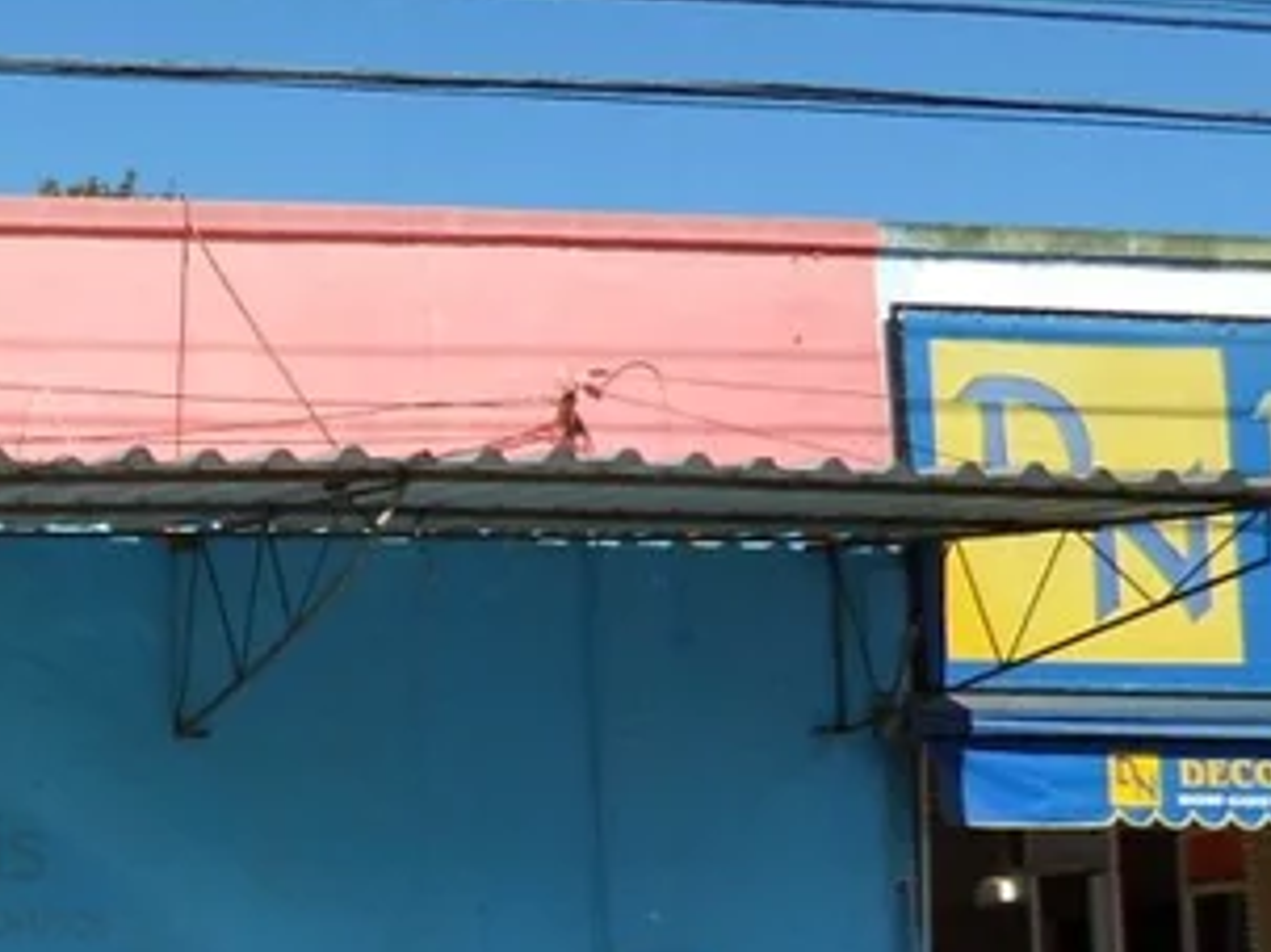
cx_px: -386
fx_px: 2422
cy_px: 877
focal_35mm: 66
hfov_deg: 25.3
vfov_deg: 21.7
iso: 80
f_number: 2.5
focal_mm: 4.5
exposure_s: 1/1500
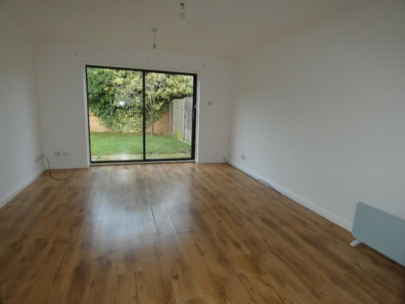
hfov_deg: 81.7
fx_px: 234
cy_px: 152
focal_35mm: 20
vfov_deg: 66.0
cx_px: 202
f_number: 2.8
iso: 125
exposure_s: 1/30
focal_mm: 3.6
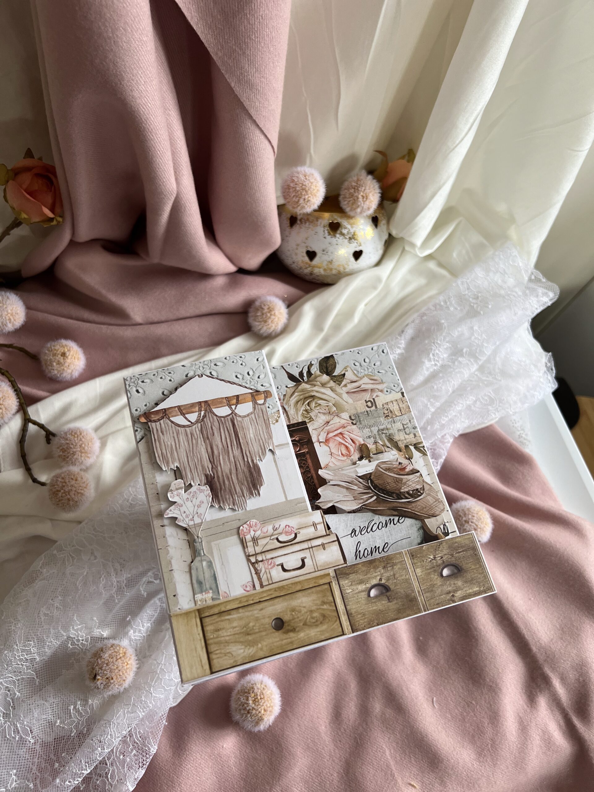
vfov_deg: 67.3
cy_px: 396
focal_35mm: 26
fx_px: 595
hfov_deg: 53.1
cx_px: 297
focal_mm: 5.7
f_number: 1.5
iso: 125
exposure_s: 1/111
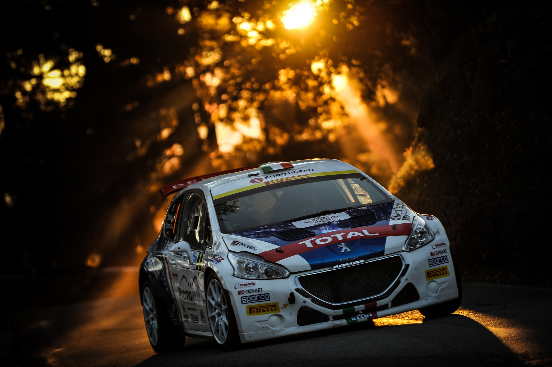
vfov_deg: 6.9
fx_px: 3064
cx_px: 276
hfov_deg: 10.3
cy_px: 184
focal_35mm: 200
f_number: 2.8
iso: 250
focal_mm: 200
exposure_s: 1/1000
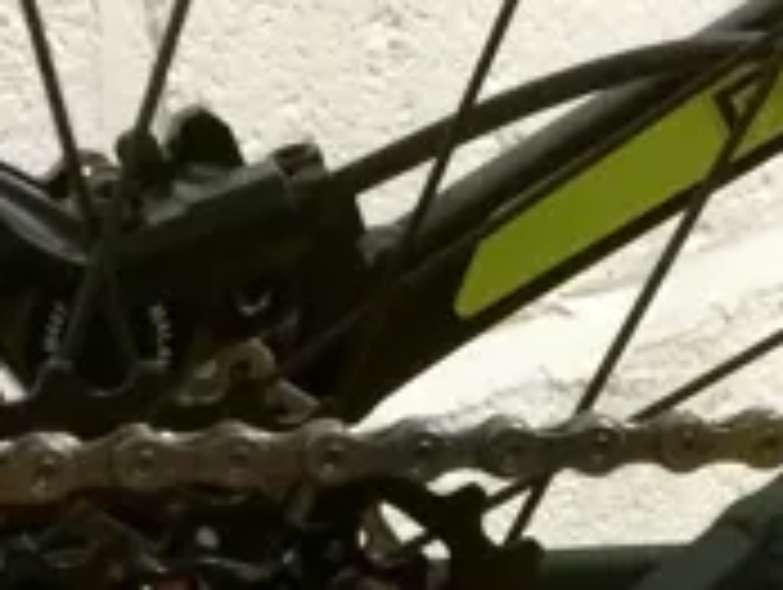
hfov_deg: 14.5
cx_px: 806
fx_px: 3013
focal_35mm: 133
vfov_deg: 10.8
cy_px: 847
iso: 320
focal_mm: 4.15
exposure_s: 1/17
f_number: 2.2
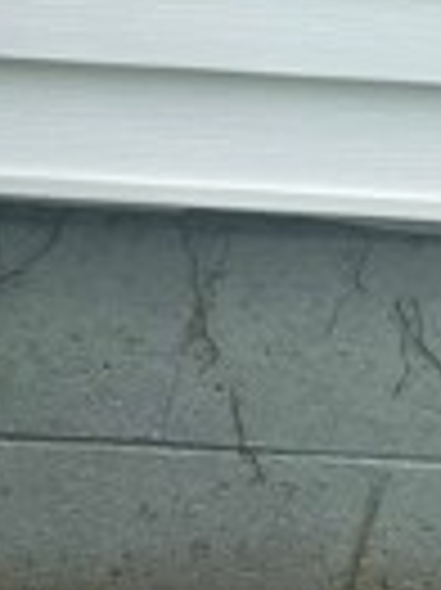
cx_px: -706
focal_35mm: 153
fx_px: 2603
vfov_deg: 12.5
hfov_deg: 8.6
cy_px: 802
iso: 32
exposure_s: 1/1887
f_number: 1.6
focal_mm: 4.2
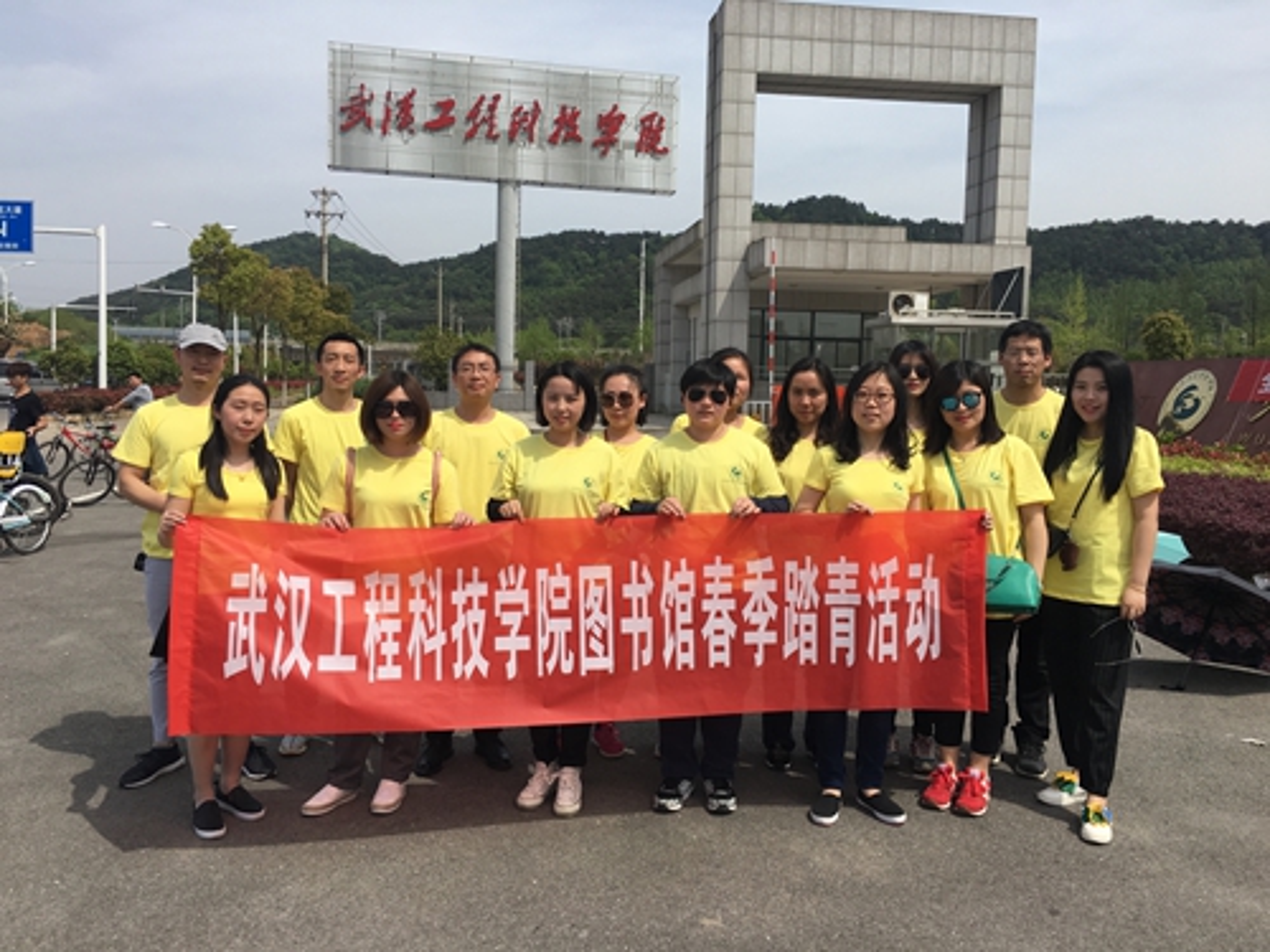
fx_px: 1064
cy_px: 476
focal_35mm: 29
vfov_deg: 48.2
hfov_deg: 61.7
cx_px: 635
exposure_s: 1/1876
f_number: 2.2
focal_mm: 4.15
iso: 25
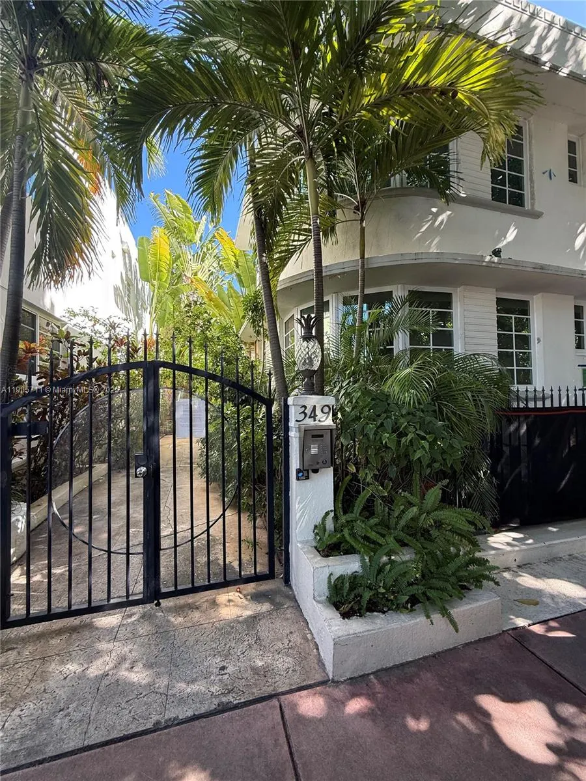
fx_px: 316
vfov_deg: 102.1
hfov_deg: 85.7
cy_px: 390
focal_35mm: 14
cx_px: 293
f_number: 2.2
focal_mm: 2.22
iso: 64
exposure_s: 1/133
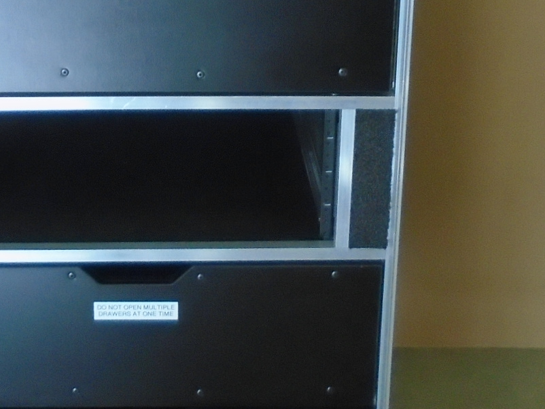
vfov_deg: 17.4
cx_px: 147
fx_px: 1323
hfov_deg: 23.1
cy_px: 60
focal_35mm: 84
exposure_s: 1/30
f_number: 3.2
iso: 320
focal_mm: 4.6
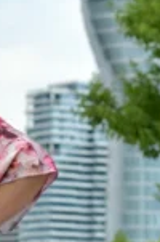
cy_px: 325
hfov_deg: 6.1
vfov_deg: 9.0
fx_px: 1500
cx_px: -40
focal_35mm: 224
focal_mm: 50
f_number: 3.5
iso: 100
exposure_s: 1/640
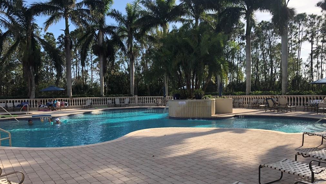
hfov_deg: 62.6
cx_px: 165
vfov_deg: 37.7
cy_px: 102
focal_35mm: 31
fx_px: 268
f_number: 1.8
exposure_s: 1/1043
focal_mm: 4
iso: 20
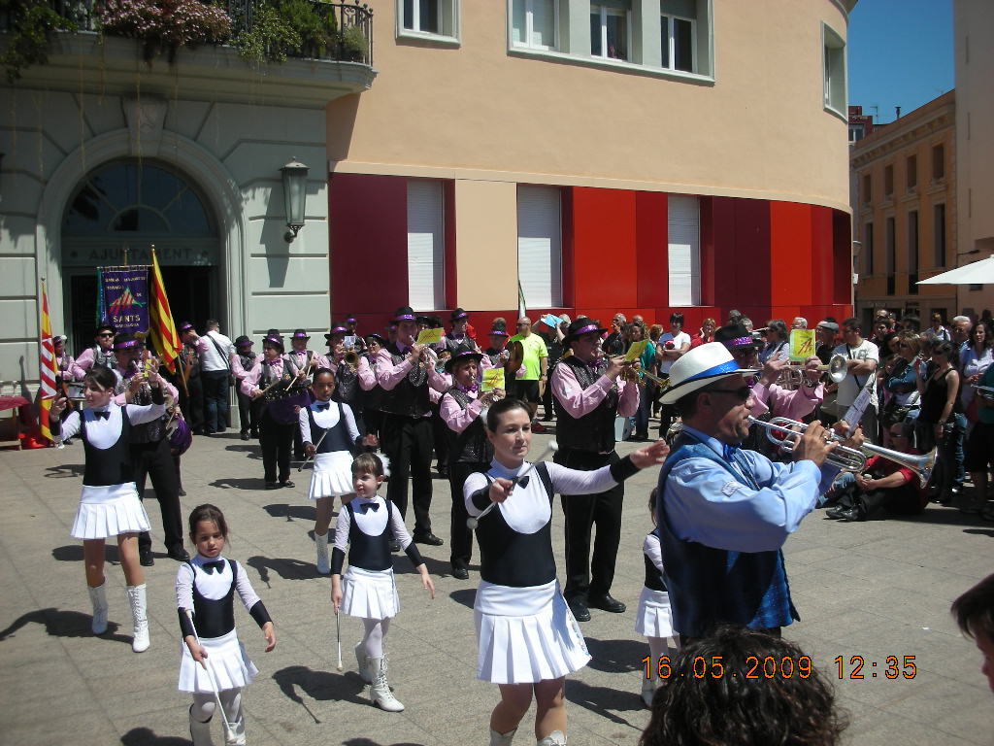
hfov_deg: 52.6
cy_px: 373
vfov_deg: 40.7
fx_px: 1005
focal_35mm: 35
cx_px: 497
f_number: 8.5
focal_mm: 5.8
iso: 50
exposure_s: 1/126
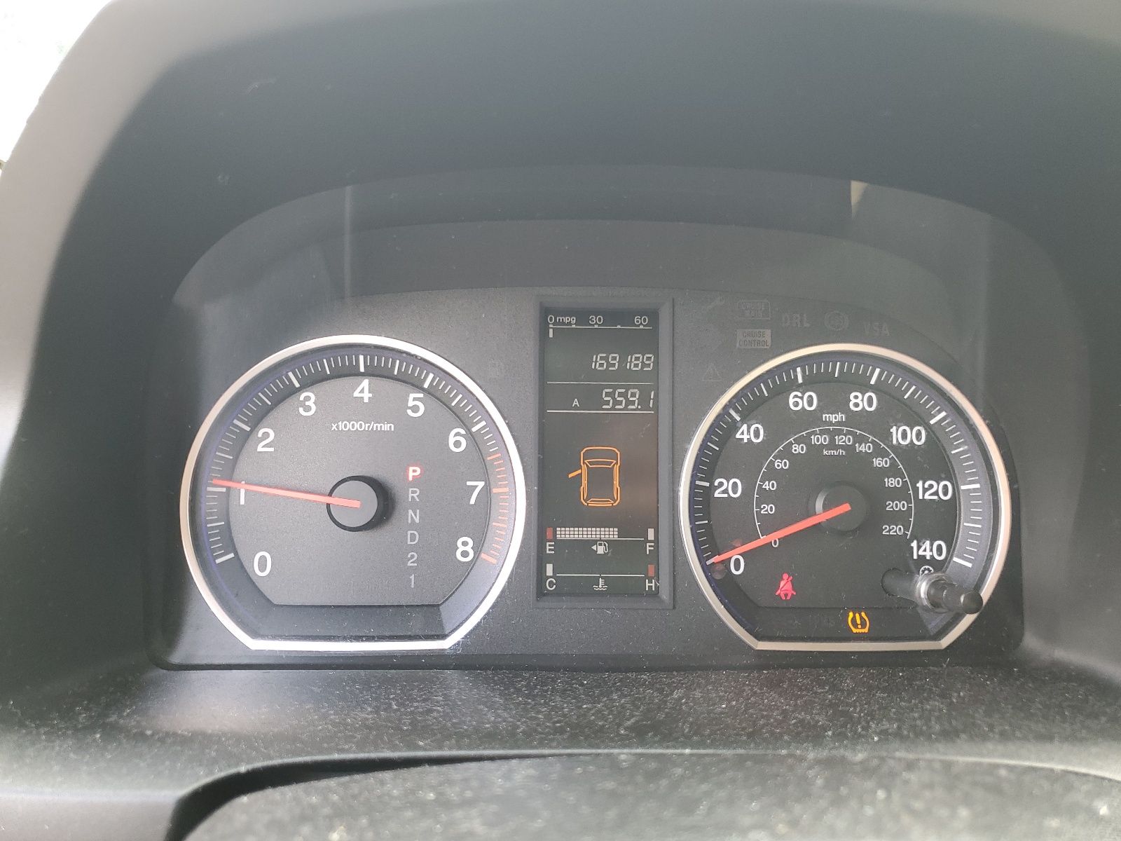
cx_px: 560
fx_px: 842
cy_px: 420
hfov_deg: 67.3
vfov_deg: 53.1
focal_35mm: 26
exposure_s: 1/60.2
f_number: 1.5
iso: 52
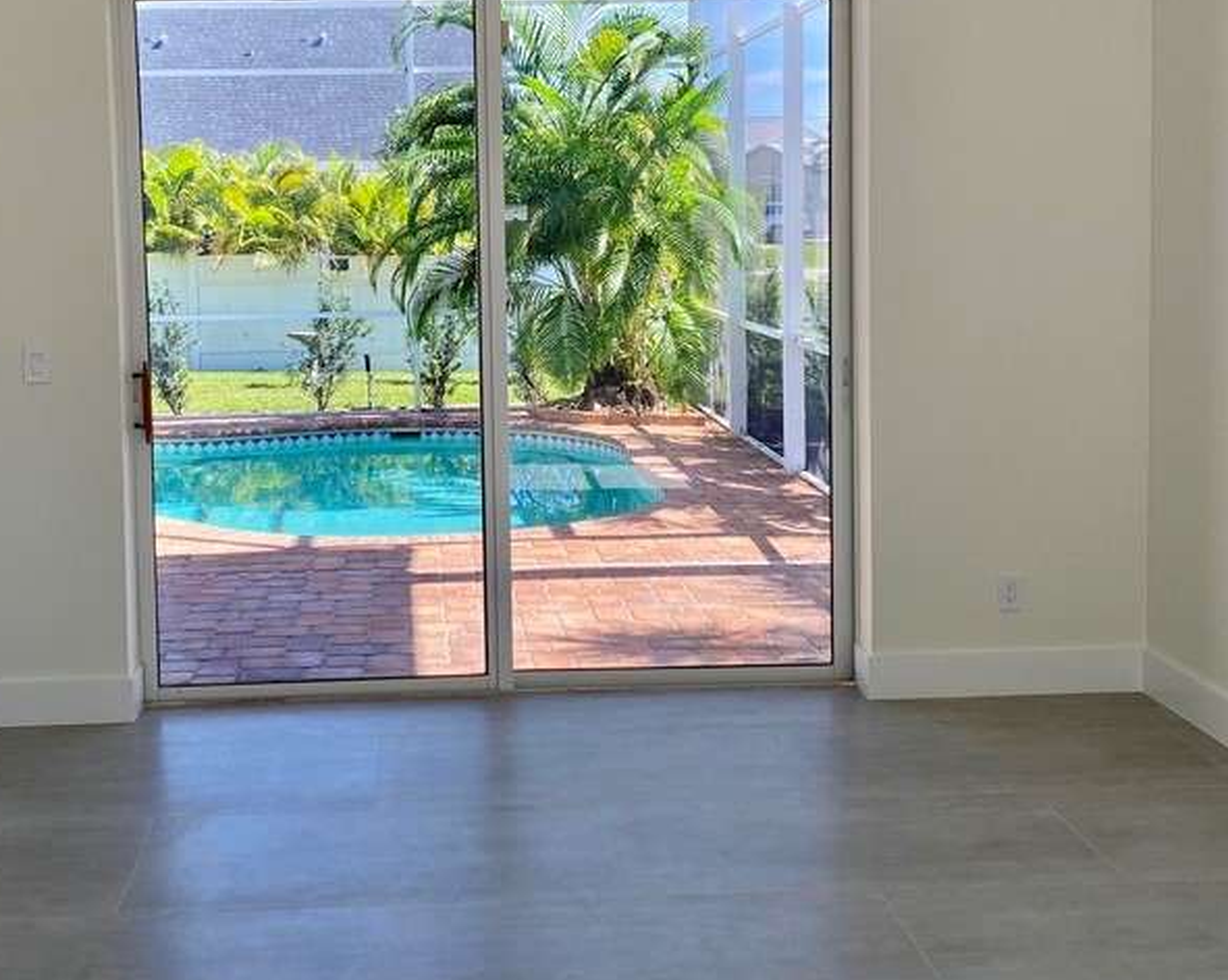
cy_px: 336
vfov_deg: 33.8
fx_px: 1598
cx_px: 468
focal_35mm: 44
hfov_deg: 41.8
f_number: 1.8
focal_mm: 4.25
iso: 32
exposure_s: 1/217
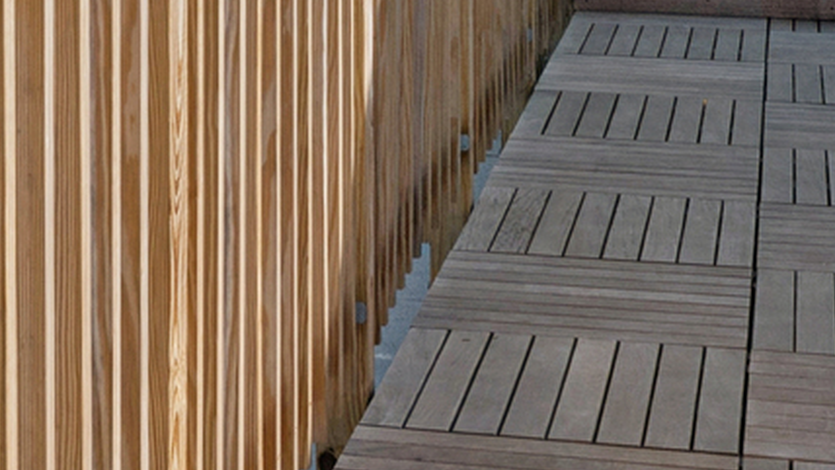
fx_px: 2635
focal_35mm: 119
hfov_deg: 17.8
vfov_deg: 9.7
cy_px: -382
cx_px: 152
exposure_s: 1/500
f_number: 11
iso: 200
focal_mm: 30
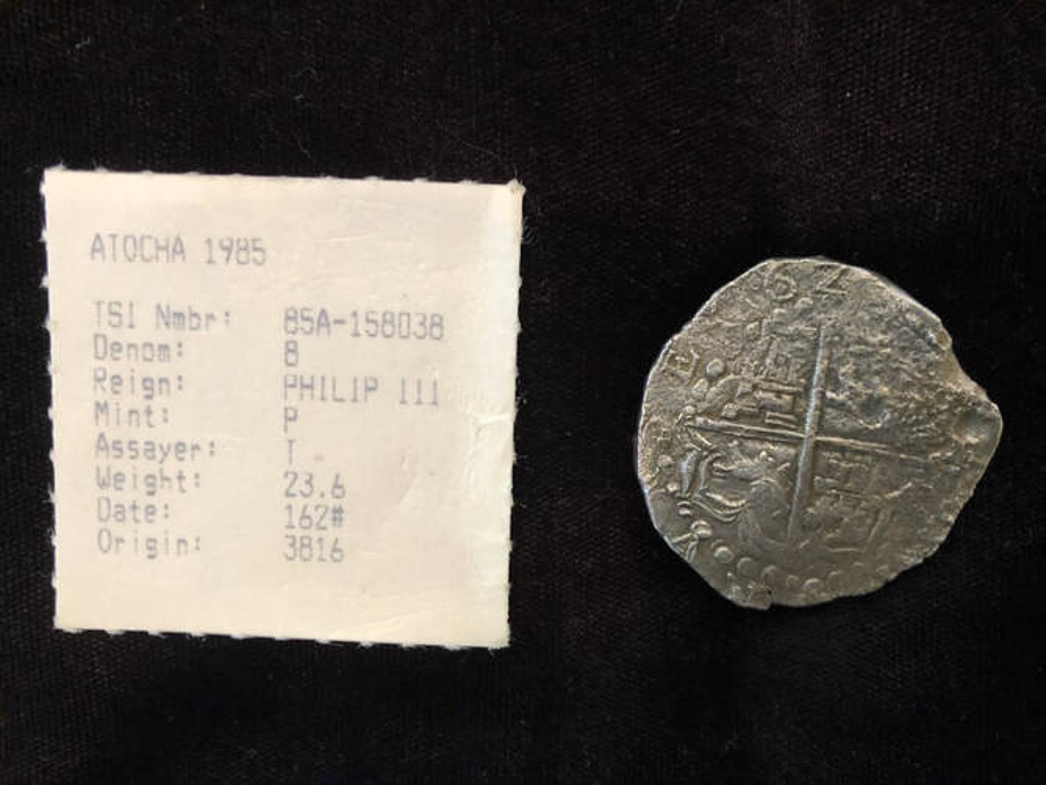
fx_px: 846
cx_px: 523
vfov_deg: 49.8
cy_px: 392
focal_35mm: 28
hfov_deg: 63.4
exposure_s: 1/15
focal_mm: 4
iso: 50
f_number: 1.8
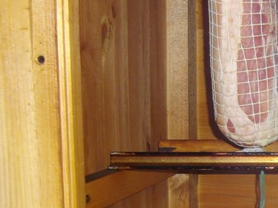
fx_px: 610
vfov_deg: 19.2
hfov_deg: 22.3
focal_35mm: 76
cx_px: 383
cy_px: 170
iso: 107
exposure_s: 1/50
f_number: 3.2
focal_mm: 4.9
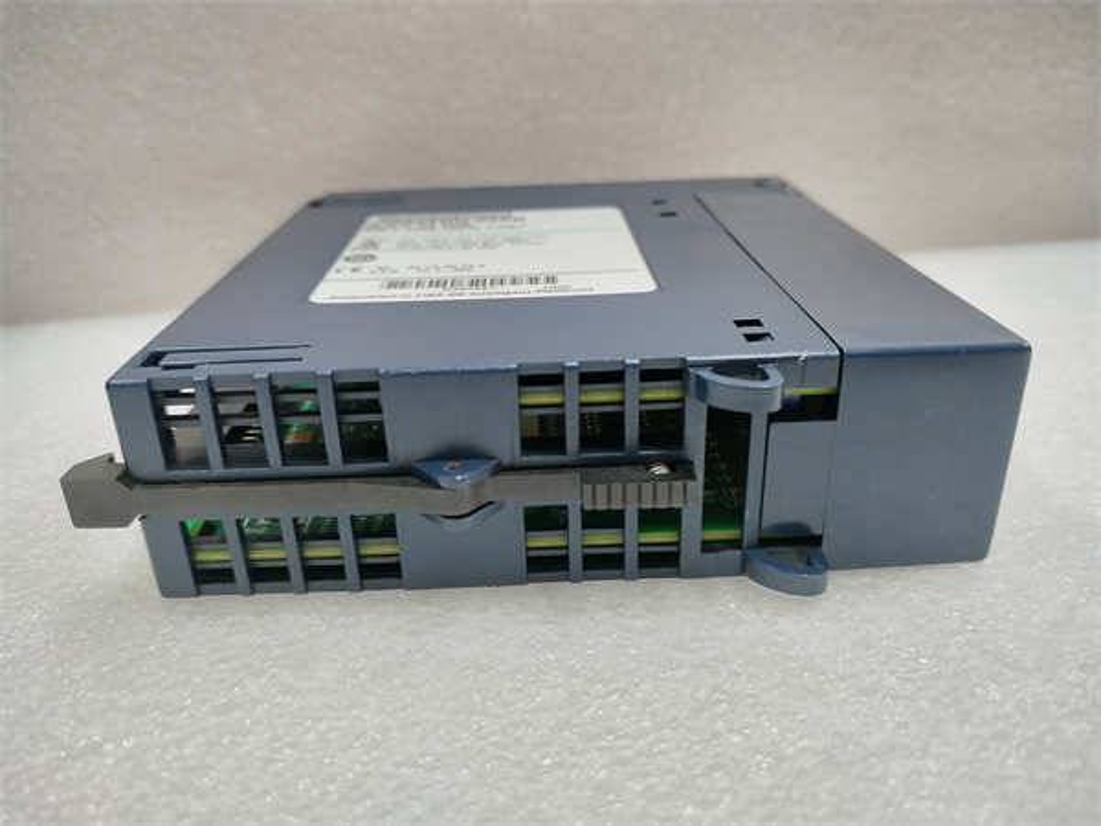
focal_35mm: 26
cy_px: 413
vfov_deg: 53.1
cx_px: 550
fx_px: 827
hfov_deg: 67.3
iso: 439
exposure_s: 1/33.3
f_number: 1.8
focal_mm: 4.75
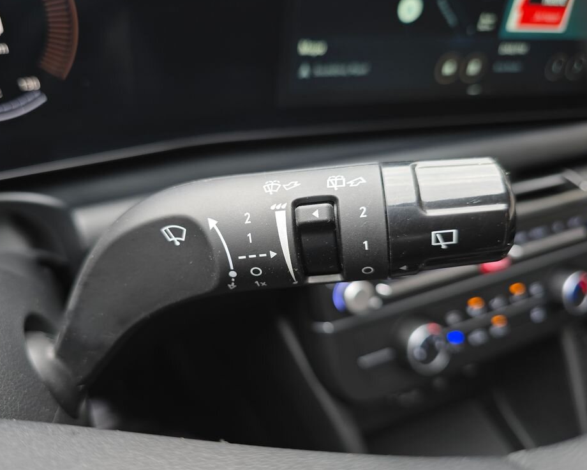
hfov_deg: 68.0
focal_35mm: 25
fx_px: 434
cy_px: 237
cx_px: 266
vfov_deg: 56.8
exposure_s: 1/55
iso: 32
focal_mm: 6.3
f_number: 1.7
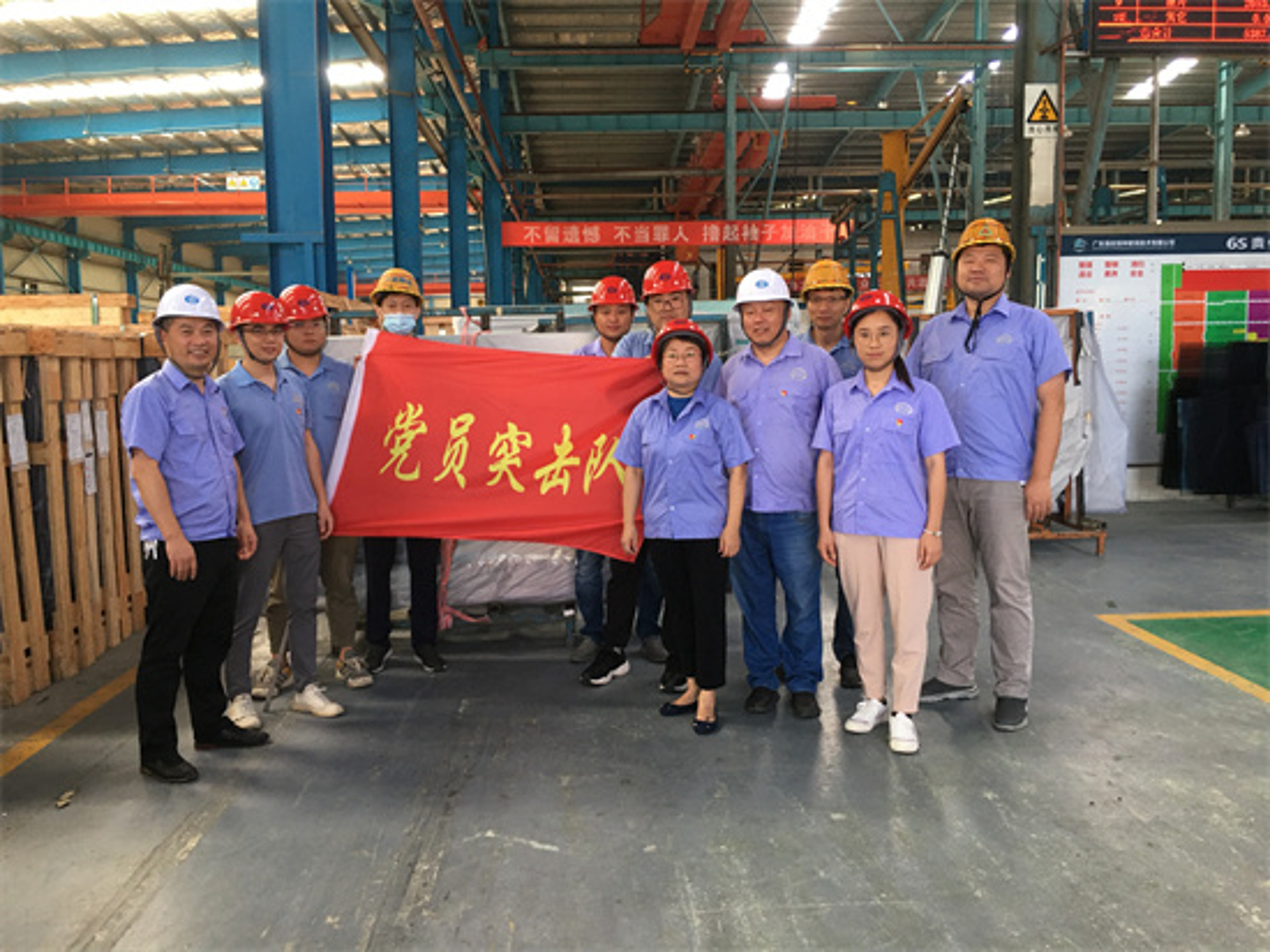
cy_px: 476
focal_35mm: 29
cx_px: 635
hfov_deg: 61.7
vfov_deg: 48.2
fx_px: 1063
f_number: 2.2
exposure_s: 1/33
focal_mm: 4.15
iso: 64
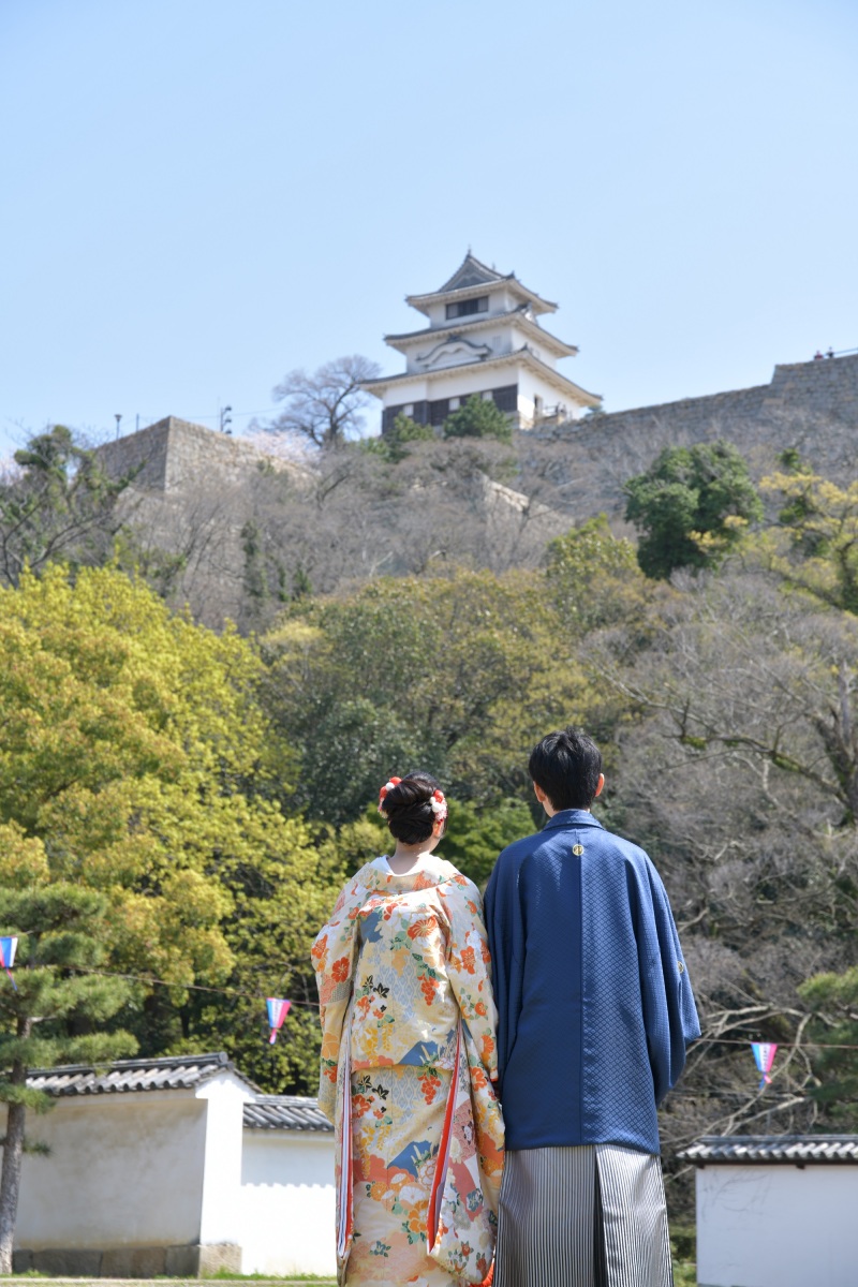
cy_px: 644
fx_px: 2502
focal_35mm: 70
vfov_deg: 28.8
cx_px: 429
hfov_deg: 19.5
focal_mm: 70
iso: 100
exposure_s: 1/400
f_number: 4.5
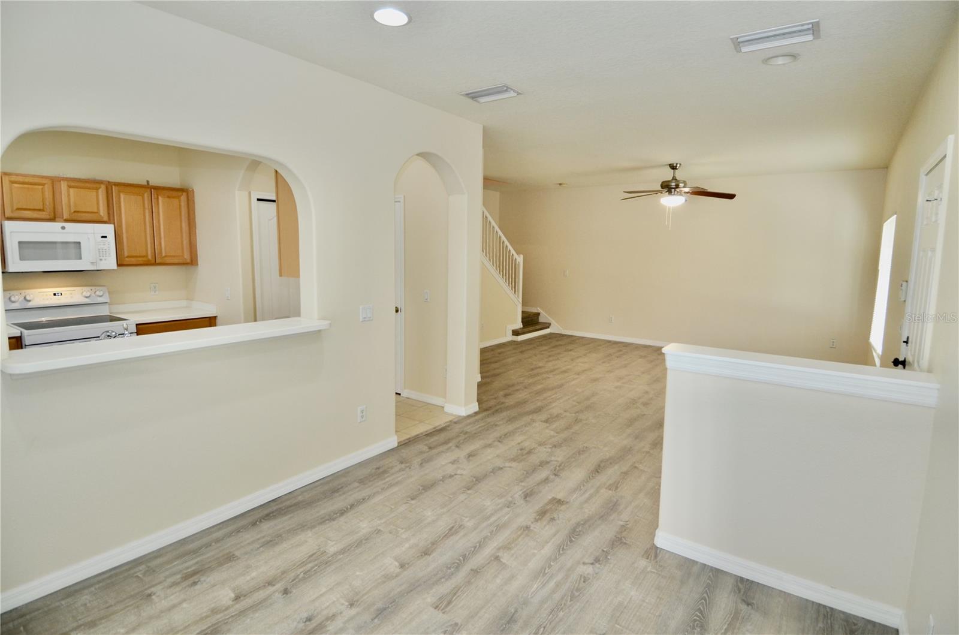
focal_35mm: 18
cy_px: 318
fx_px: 478
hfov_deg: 90.1
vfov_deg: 67.1
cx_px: 480
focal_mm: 12
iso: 400
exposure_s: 1/80
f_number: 4.5
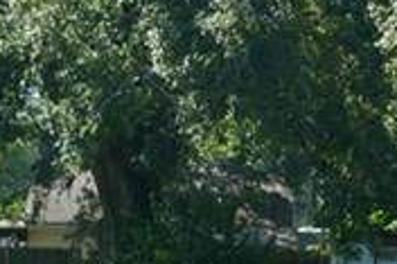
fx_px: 2248
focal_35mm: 204
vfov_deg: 6.7
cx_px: 372
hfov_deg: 10.0
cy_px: 323
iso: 125
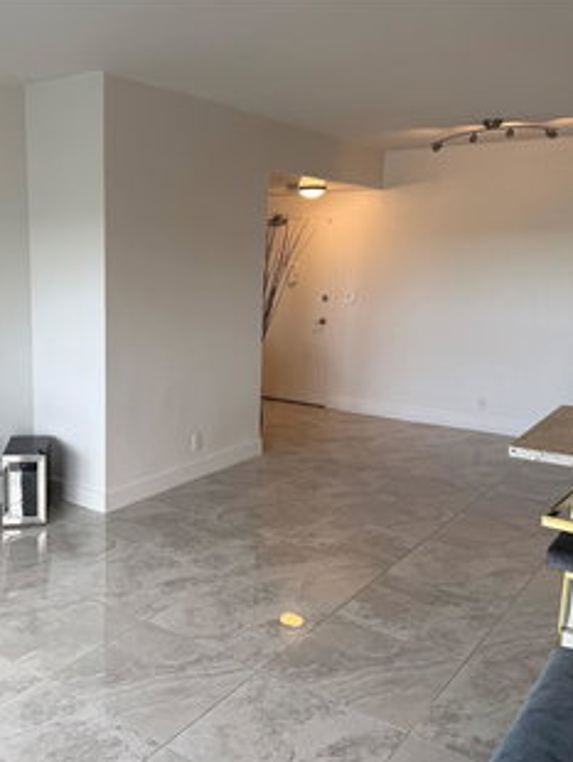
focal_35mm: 33
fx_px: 727
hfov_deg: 42.1
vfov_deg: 55.3
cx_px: 168
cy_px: 386
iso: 50
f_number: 1.78
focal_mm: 6.76
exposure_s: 1/121
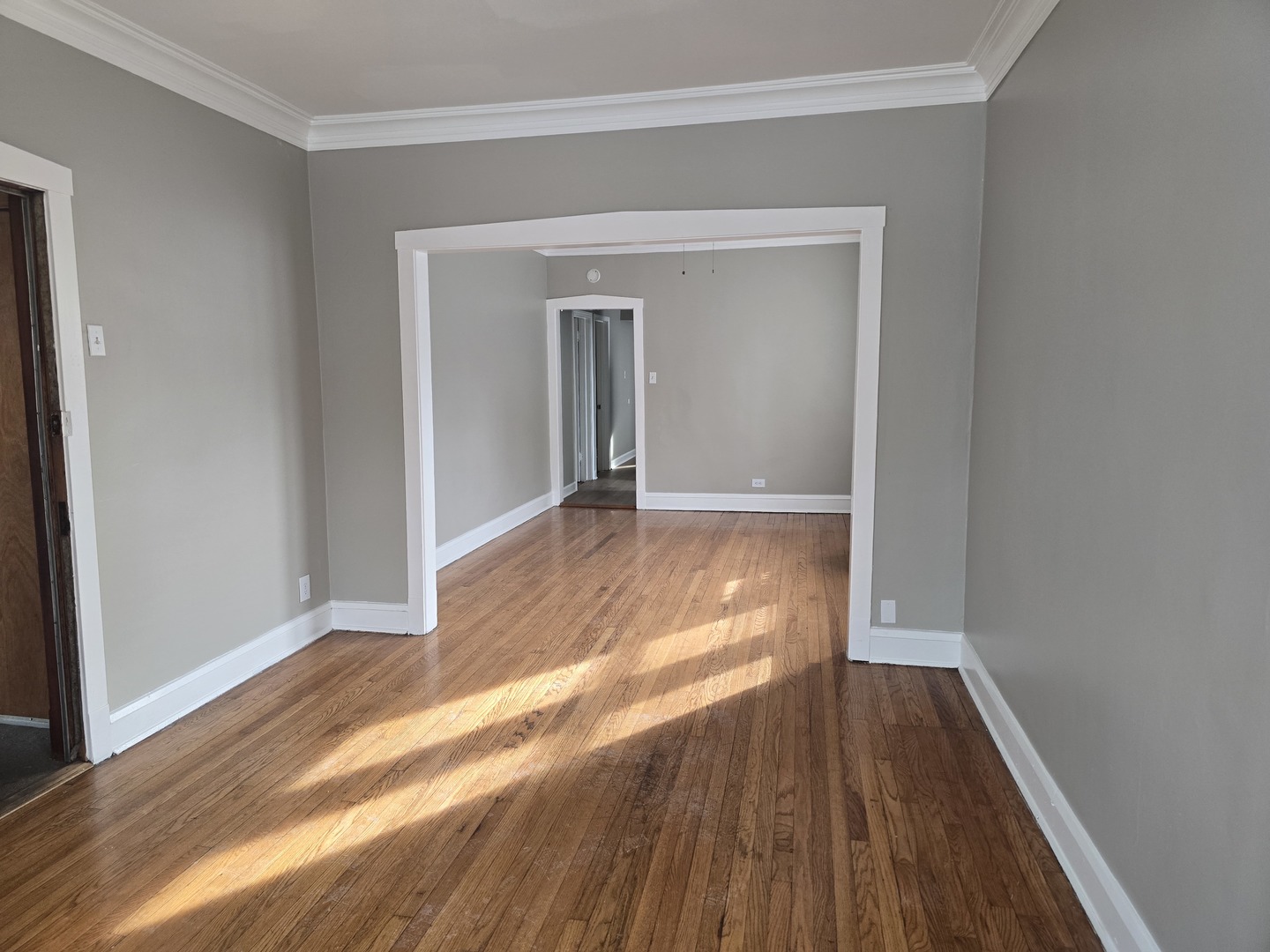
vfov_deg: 58.9
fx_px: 844
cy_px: 476
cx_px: 635
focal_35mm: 23
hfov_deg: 73.9
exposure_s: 1/180
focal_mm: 6.3
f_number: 1.7
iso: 160
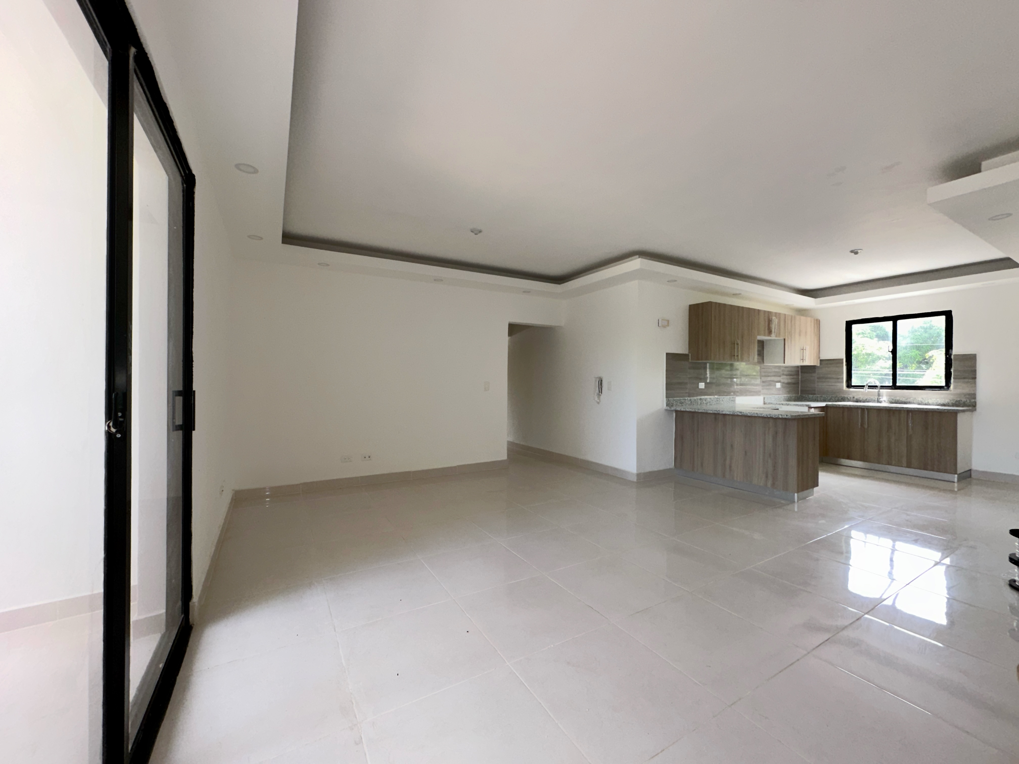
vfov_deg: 85.7
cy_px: 382
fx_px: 412
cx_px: 510
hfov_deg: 102.1
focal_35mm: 14
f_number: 2.2
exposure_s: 1/122
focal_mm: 2.22
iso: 80
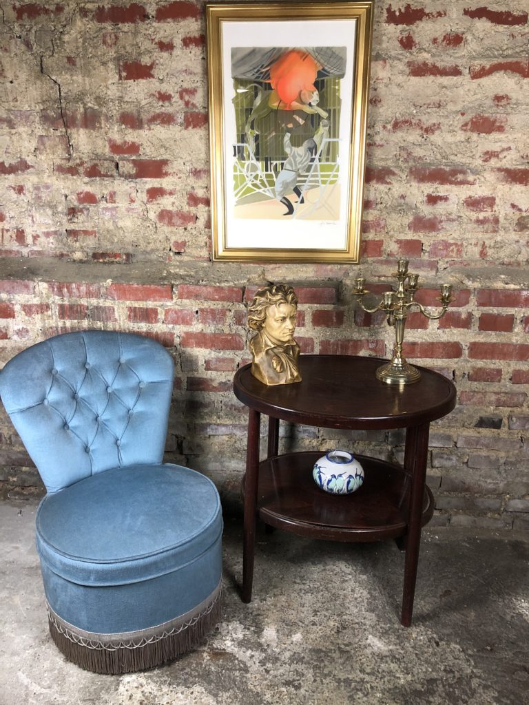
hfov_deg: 49.7
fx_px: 571
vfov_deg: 63.4
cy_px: 352
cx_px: 264
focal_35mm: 28
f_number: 1.8
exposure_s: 1/20
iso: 40
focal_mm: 4
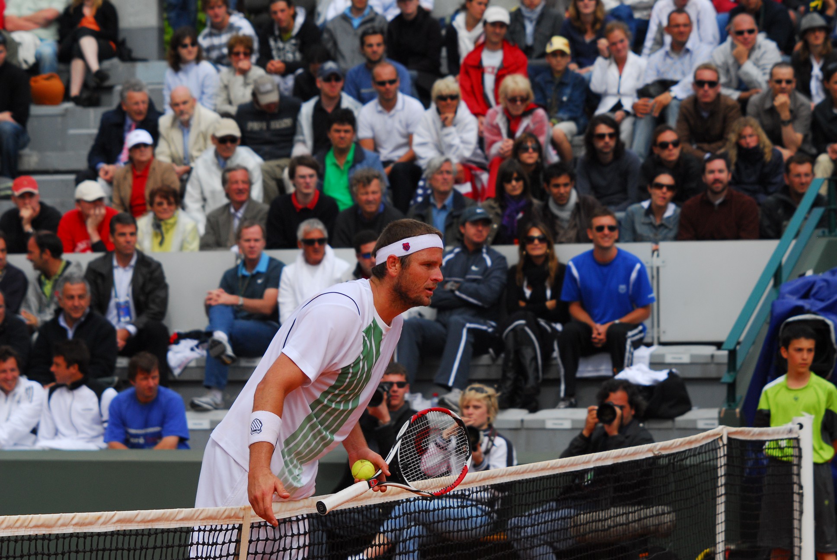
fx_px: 3422
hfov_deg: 13.9
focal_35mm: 147
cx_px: 418
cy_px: 280
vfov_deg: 9.4
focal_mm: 98
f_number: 5.6
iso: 320
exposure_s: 1/750
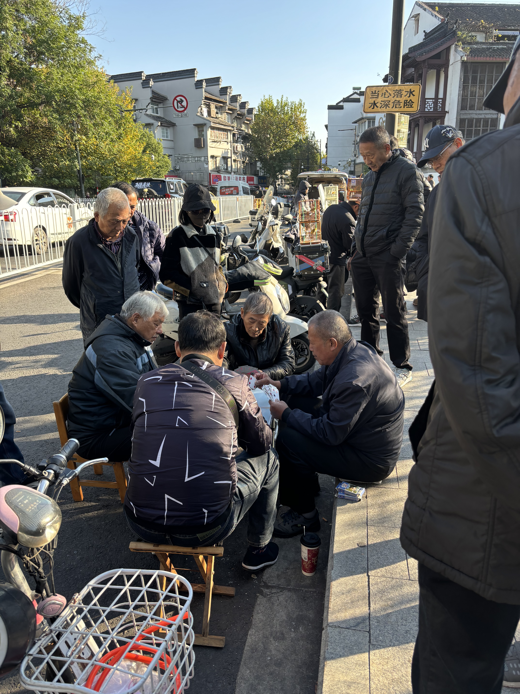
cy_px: 347
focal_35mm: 26
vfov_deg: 67.3
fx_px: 521
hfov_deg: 53.1
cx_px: 260
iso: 50
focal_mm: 5.96
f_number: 1.6
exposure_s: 1/343
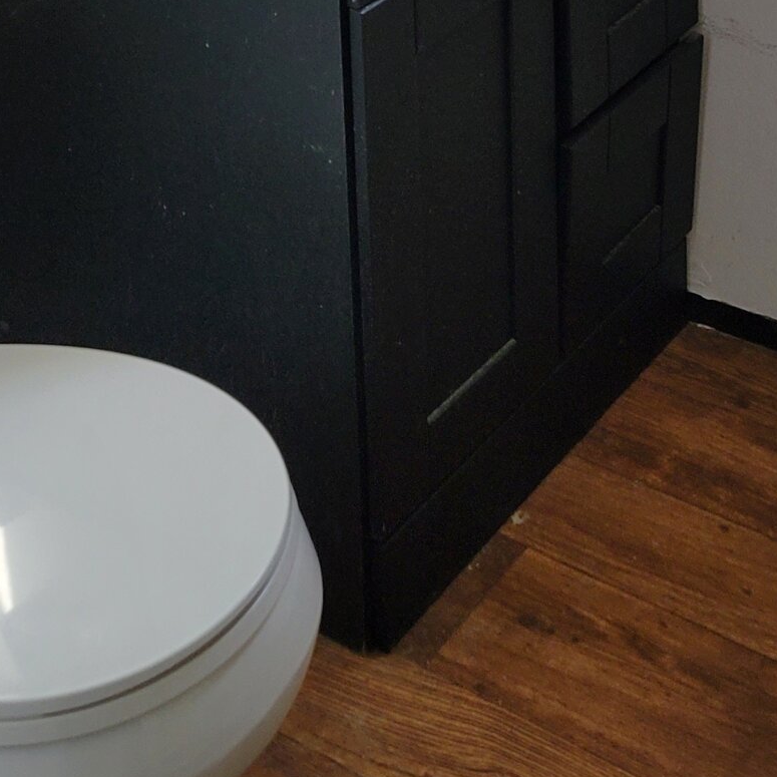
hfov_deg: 23.5
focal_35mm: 73
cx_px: 571
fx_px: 1854
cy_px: -341
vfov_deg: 20.7
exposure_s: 1/120
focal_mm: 7
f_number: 1.8
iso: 250
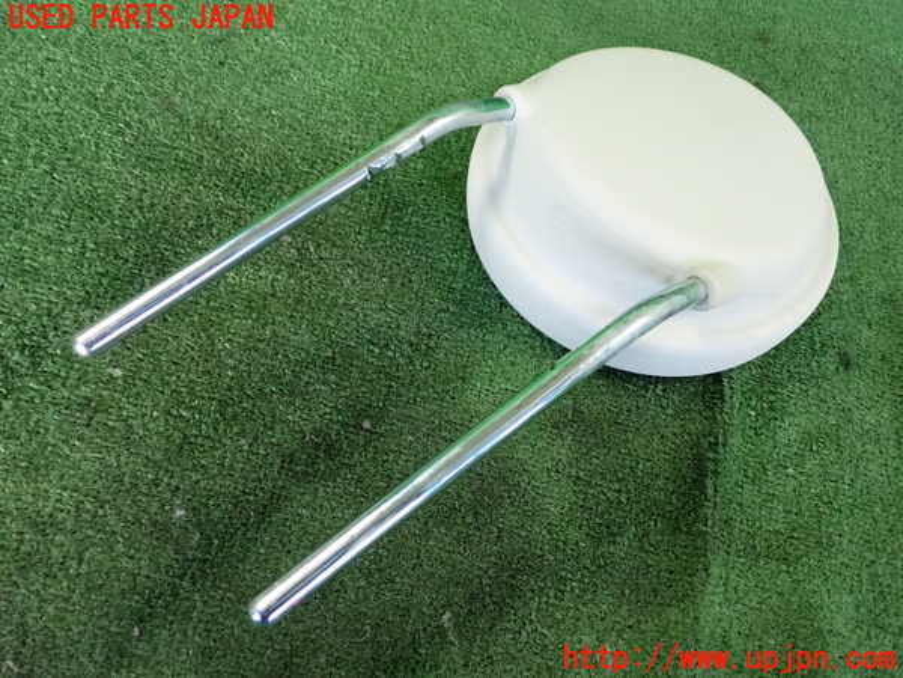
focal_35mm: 30
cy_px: 339
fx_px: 783
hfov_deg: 60.0
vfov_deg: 46.8
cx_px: 452
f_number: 2.3
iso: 1250
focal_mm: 5.4
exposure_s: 1/125
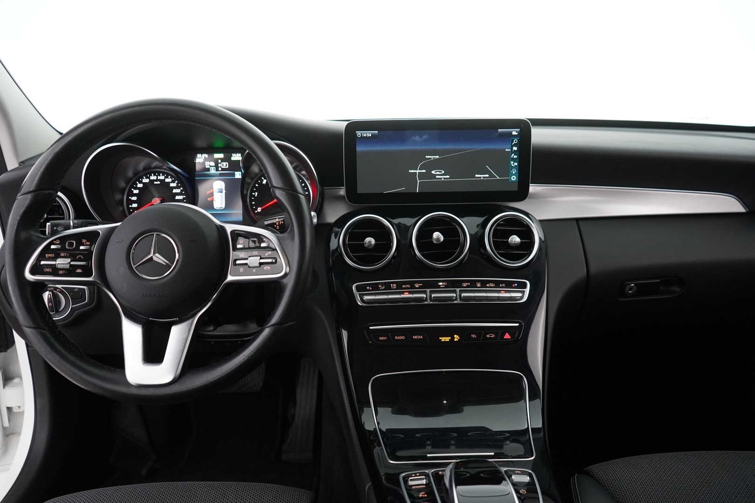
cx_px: 378
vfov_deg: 46.4
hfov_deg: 65.5
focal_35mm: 28
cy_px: 252
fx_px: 587
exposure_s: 1/60
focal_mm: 28
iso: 4000
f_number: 3.5
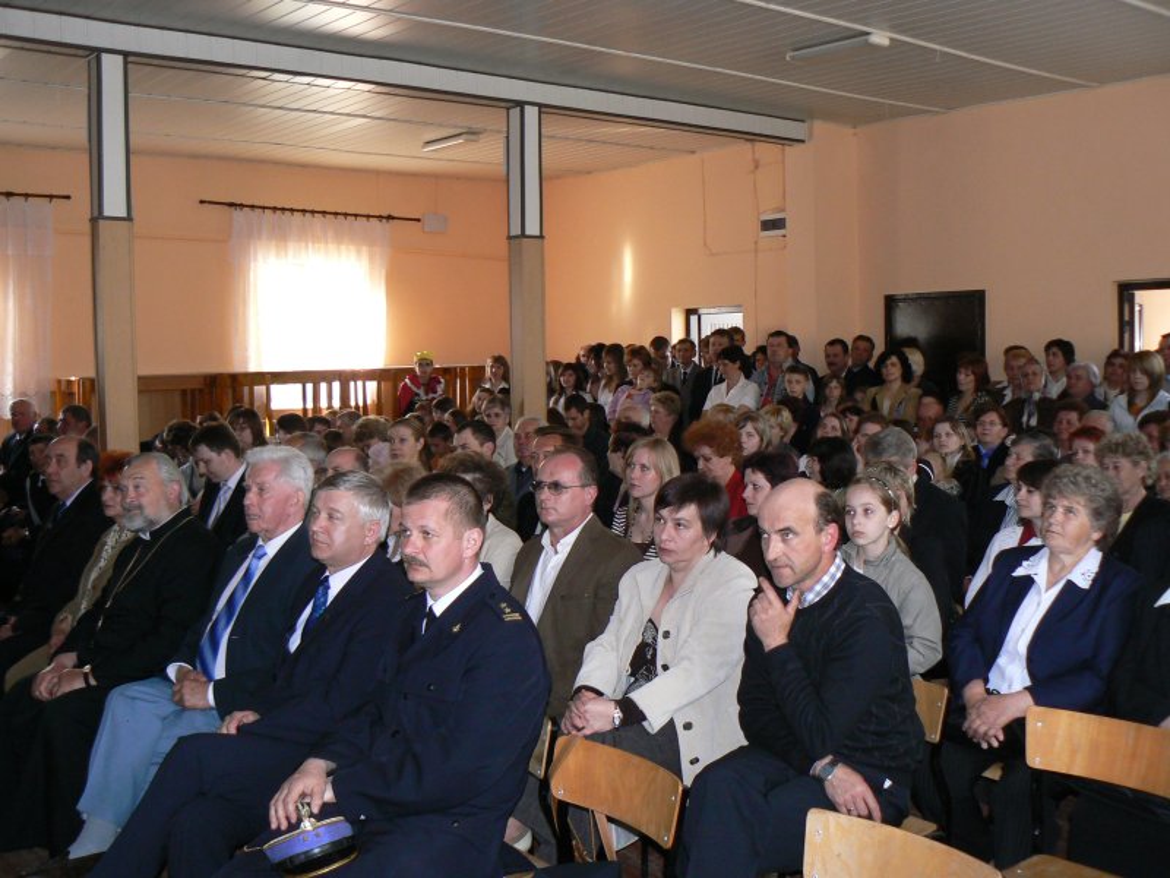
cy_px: 439
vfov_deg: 39.7
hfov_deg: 51.4
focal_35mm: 36
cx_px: 585
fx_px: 1217
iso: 160
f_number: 2.8
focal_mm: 6
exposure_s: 1/30
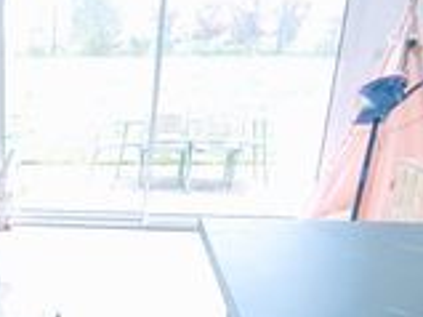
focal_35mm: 49
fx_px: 598
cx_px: -96
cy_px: 264
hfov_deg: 31.8
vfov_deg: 28.8
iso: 64
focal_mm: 1.74
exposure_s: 1/50
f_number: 2.2
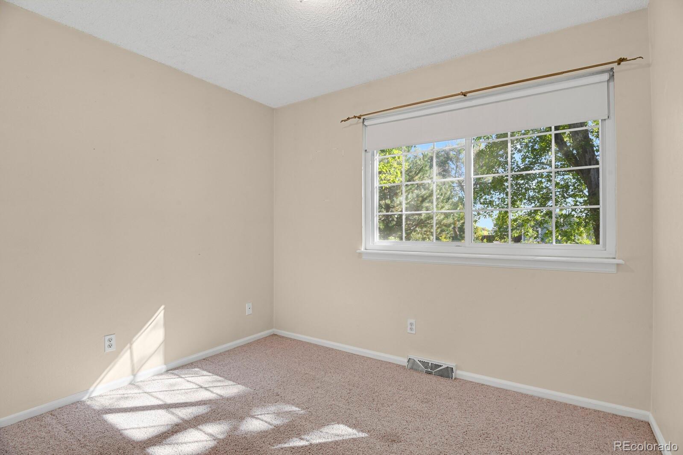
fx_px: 323
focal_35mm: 17
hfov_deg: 93.3
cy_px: 228
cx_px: 342
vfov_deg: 70.4
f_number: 8
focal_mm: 17
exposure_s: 1/1.67
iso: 250
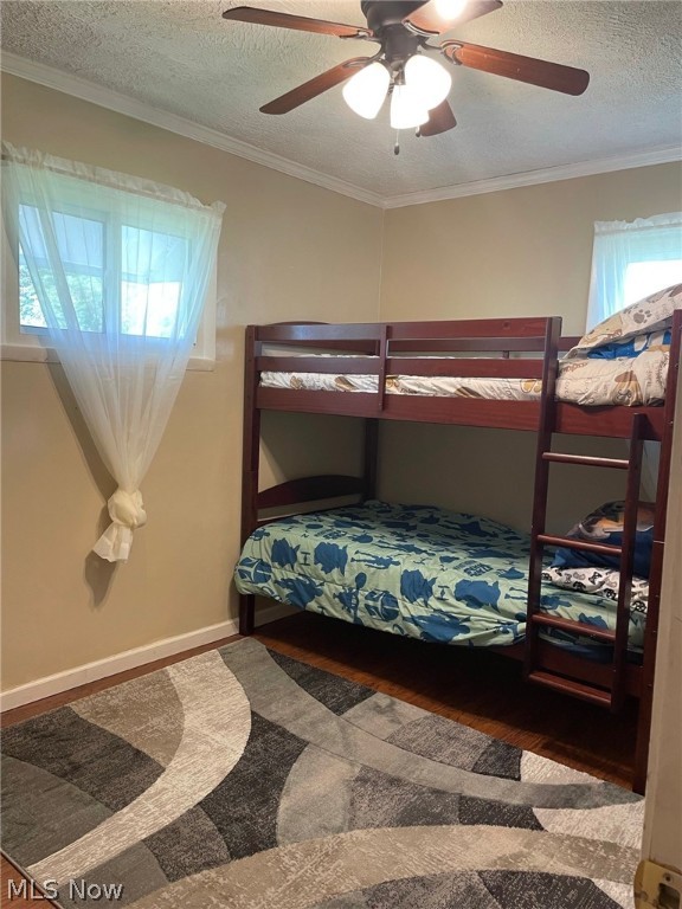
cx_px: 341
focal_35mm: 26
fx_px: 683
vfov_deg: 67.3
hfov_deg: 53.1
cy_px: 454
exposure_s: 1/60
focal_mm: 4.2
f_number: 1.6
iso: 125
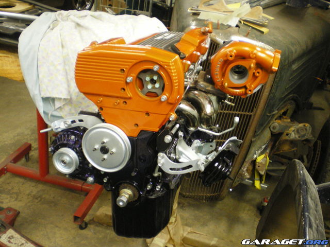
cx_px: 165
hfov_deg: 49.0
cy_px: 124
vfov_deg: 37.7
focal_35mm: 38
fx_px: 362
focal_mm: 6.3
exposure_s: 1/30
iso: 320
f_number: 3.1
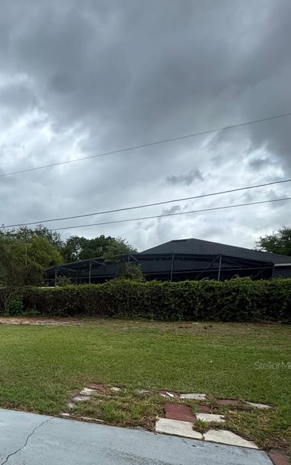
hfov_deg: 43.1
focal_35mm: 25
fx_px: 317
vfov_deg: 66.6
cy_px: 365
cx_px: 7
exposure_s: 1/993
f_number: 2.2
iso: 40
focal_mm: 2.22
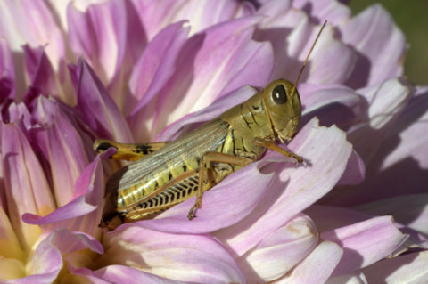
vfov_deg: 5.9
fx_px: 2761
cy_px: 142
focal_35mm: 232
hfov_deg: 8.9
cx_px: 214
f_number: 18
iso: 800
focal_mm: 155
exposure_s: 1/800
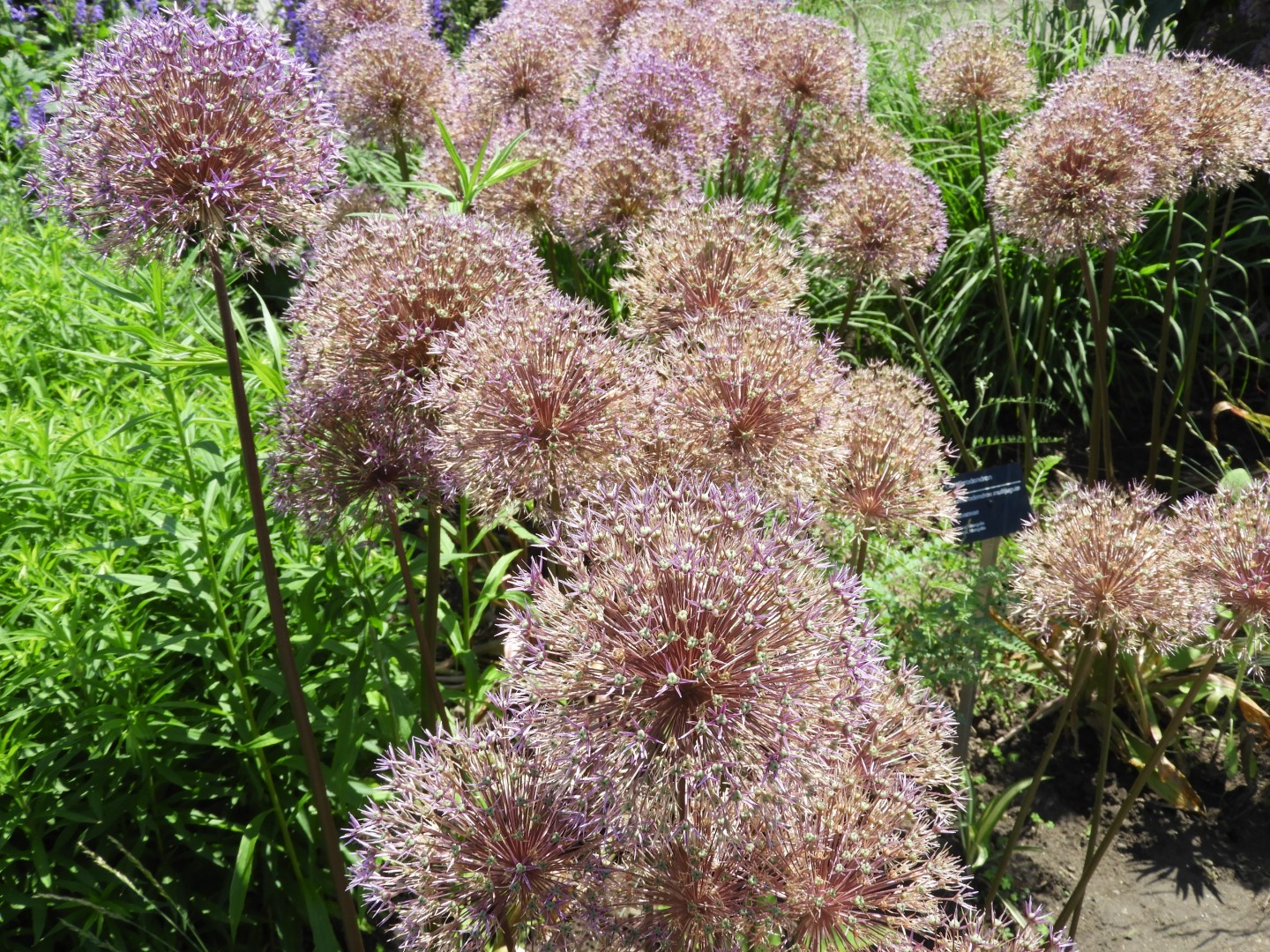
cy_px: 476
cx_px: 635
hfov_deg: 46.8
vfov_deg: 36.0
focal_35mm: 40
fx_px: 1468
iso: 100
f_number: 3.8
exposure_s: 1/500
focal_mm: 7.2
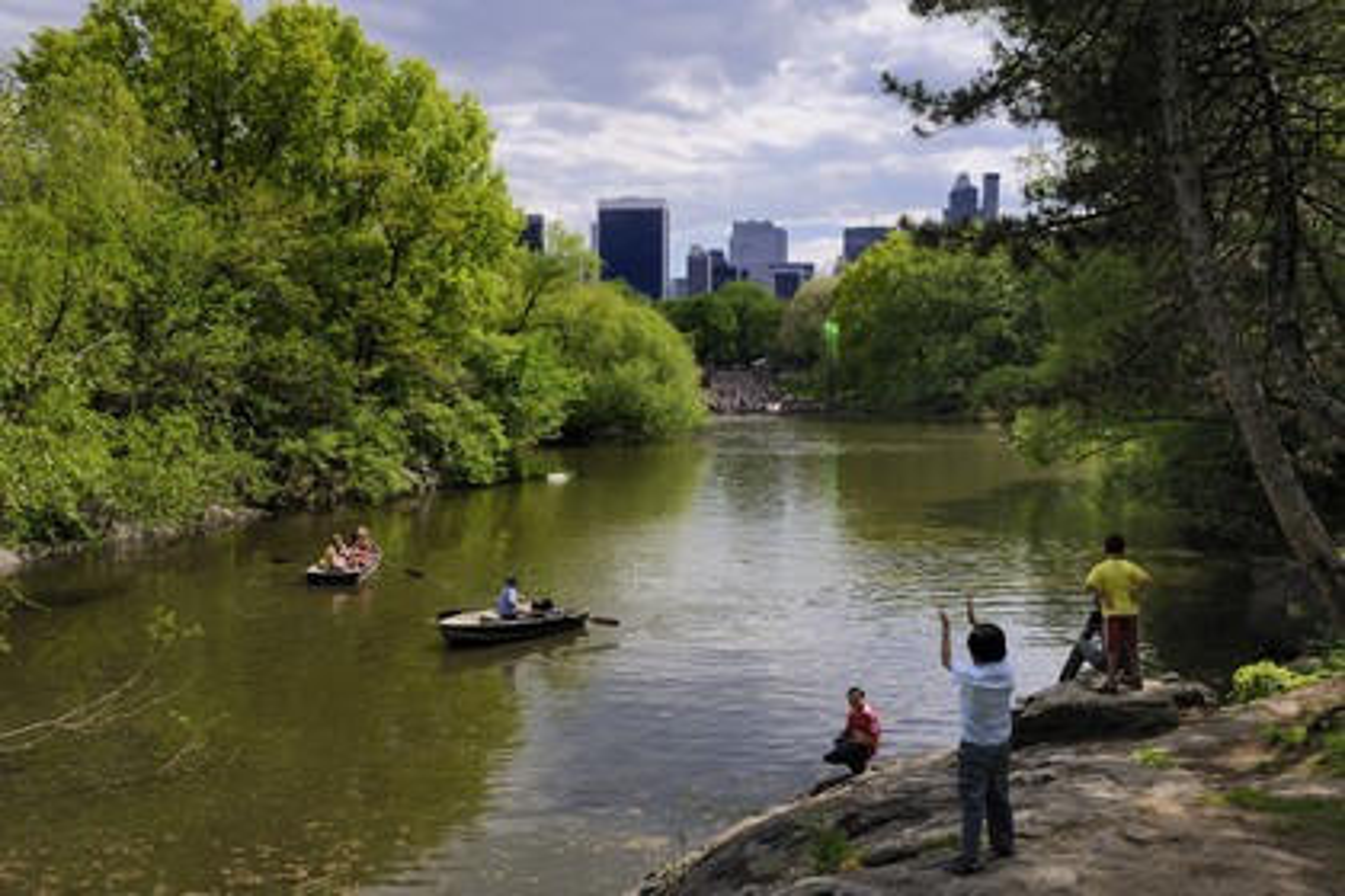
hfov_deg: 58.7
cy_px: 448
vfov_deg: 41.1
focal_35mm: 32
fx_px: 1195
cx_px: 672
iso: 200
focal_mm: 32
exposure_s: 1/320
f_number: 8
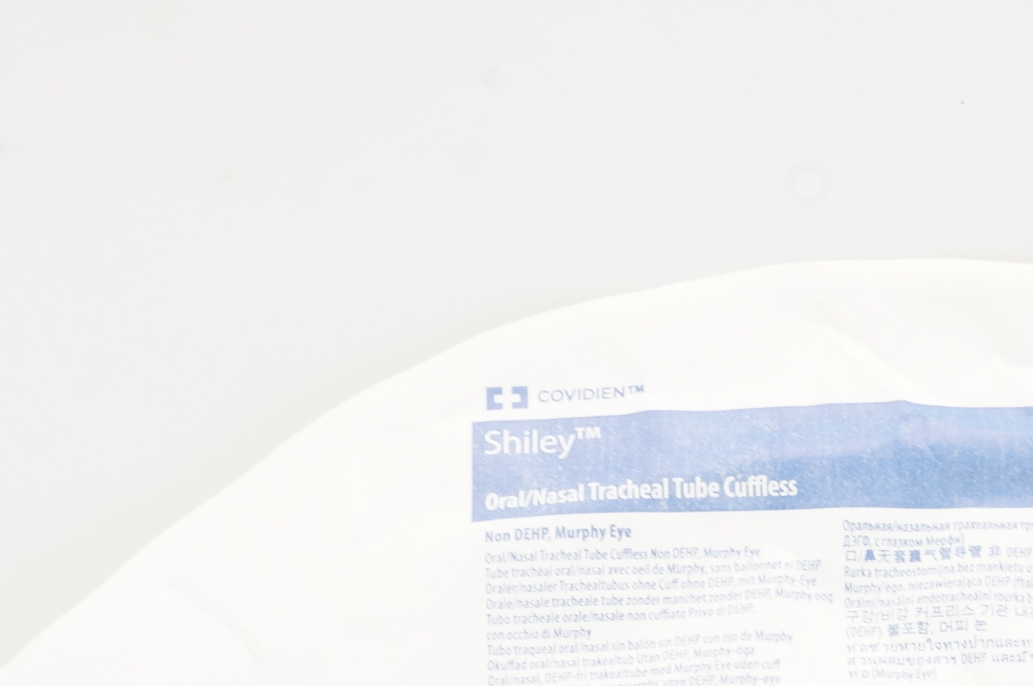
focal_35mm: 183
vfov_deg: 7.5
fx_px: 5249
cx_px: 885
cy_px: 625
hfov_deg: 11.2
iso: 800
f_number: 16
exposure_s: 1/15
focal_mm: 55
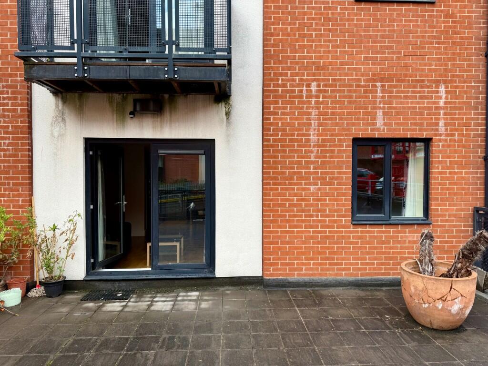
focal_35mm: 24
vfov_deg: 56.8
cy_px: 183
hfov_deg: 71.6
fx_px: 338
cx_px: 244
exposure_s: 1/461
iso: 80
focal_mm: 6.76
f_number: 1.78
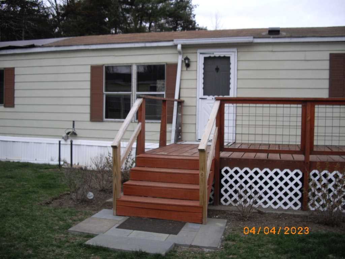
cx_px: 172
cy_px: 130
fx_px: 379
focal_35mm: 38
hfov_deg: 49.0
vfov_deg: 37.7
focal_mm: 7.9
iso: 64
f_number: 2.8
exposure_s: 1/400
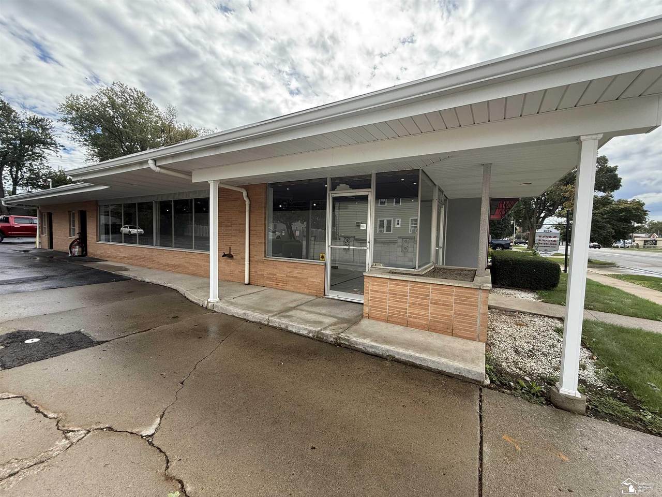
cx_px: 331
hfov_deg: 102.1
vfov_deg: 85.7
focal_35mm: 14
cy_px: 248
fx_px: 268
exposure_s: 1/651
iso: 50
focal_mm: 2.22
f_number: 2.2
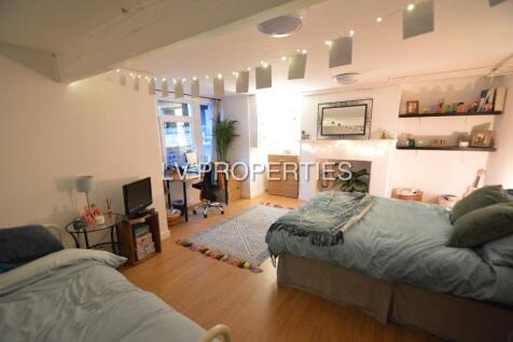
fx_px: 214
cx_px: 256
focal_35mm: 15
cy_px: 171
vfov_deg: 77.3
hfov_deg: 100.4
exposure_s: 1/20
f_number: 3.5
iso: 3200
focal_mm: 10
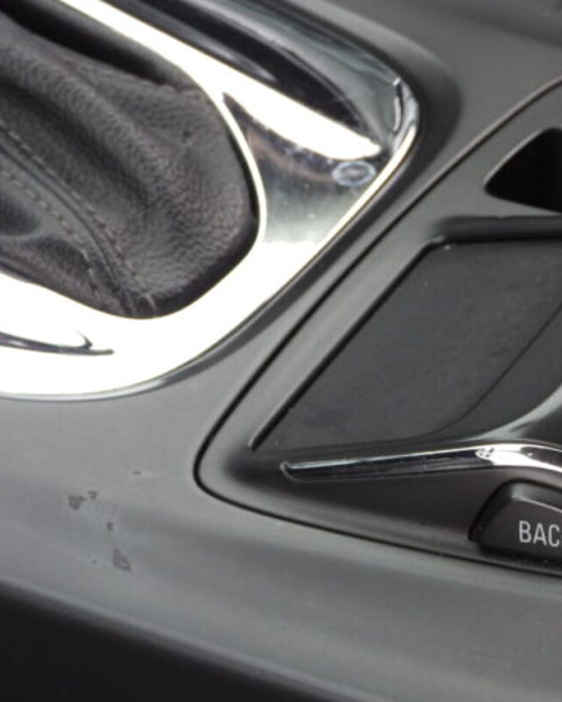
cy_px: 360
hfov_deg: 4.5
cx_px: 483
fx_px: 7069
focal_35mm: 340
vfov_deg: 5.7
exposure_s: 1/125
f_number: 4.5
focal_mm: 42.2
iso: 220
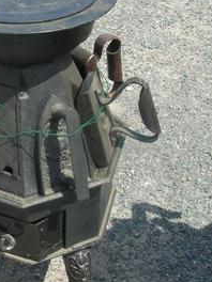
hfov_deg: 17.1
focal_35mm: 85
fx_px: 694
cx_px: 22
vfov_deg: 23.0
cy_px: 148
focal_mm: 5.8
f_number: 5.6
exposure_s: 1/175
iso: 50
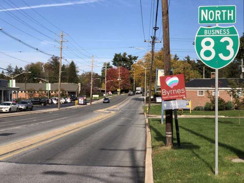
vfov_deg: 28.0
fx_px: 367
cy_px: 92
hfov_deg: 36.8
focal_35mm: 52
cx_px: 122
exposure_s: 1/1116
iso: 16
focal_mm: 6
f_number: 2.4
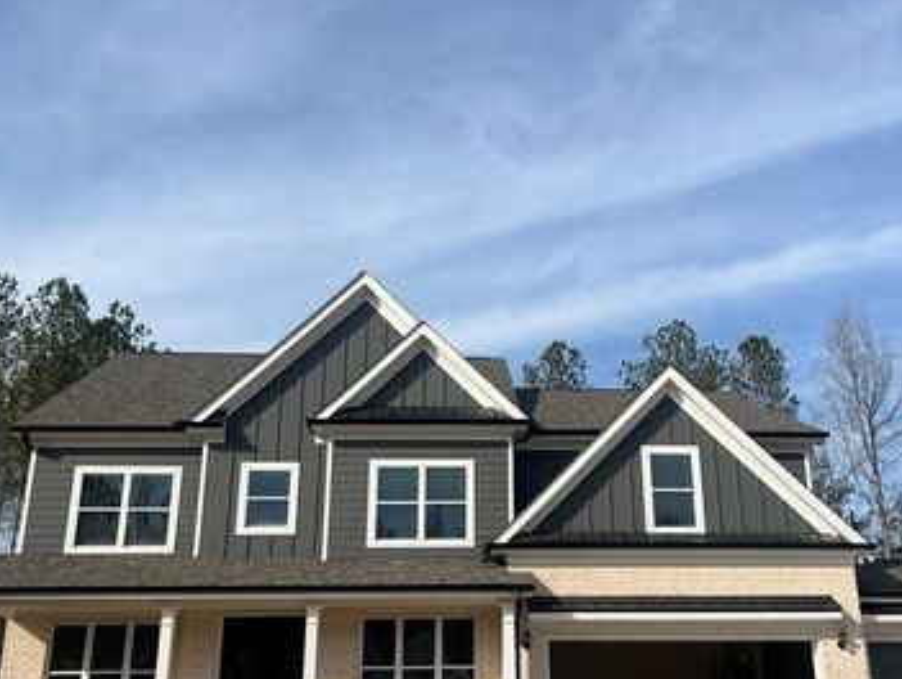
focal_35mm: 37
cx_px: 496
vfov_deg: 38.6
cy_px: 390
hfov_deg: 50.0
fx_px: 965
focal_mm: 5.7
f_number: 1.5
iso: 50
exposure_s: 1/5882
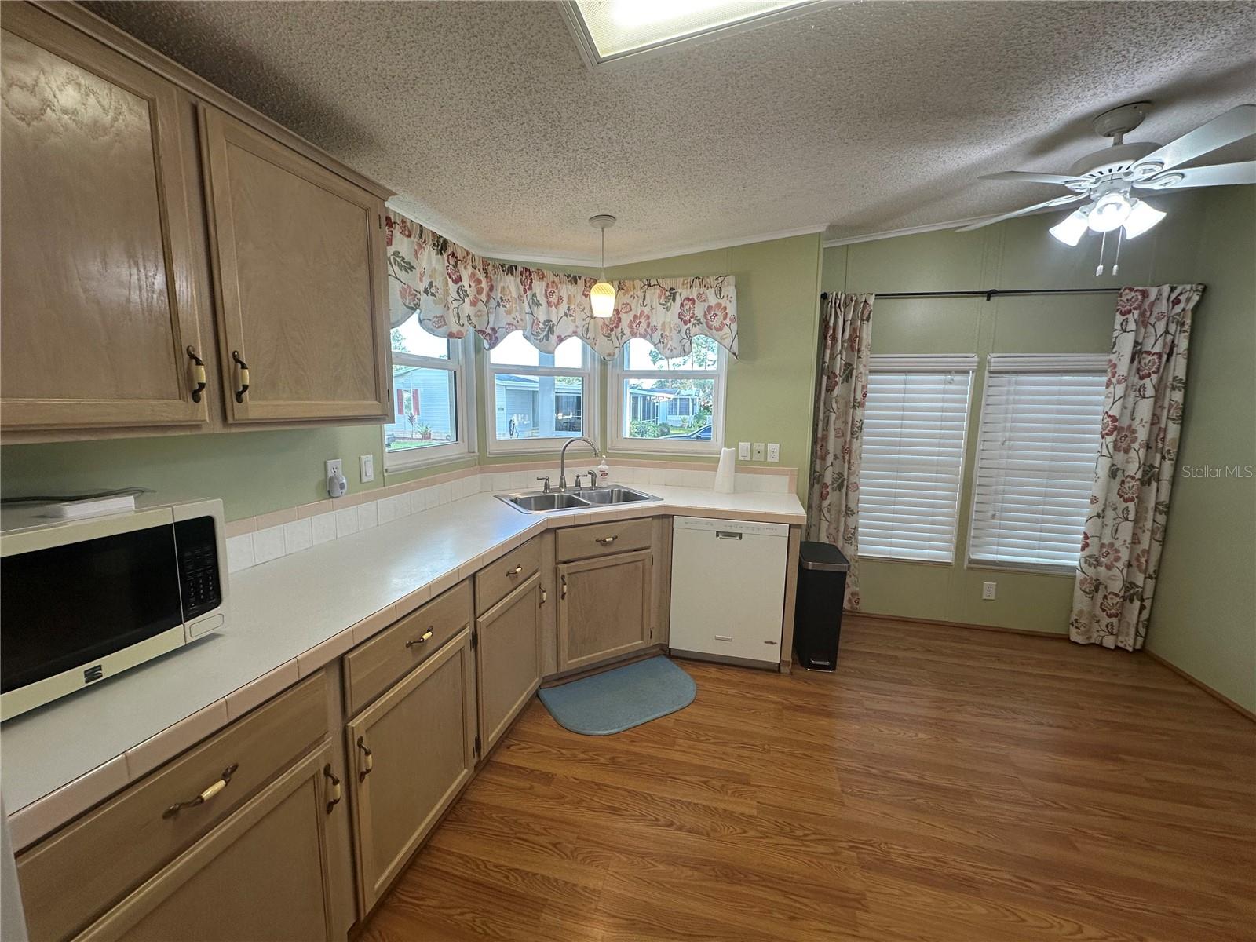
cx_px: 628
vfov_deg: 85.7
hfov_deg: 102.1
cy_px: 471
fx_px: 508
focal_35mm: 14
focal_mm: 2.22
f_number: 2.2
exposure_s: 1/120
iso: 100
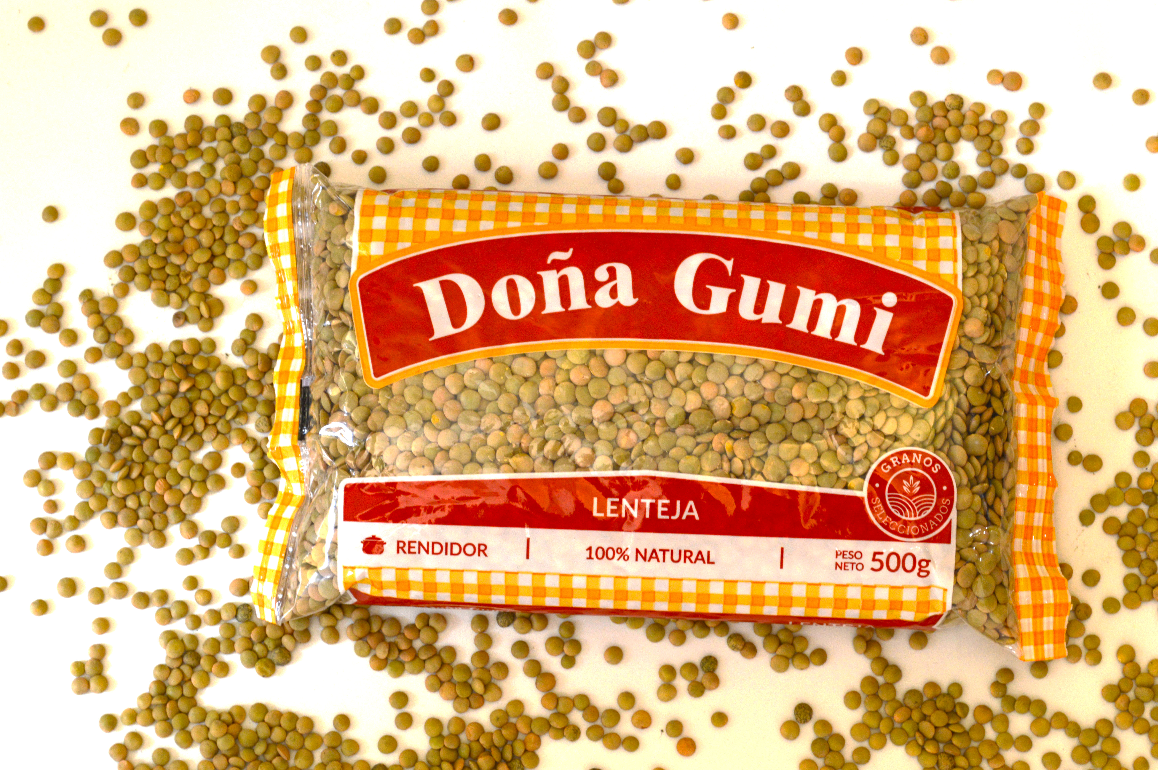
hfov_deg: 23.8
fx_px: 2748
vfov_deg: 15.9
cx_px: 587
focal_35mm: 86
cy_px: 377
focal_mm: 55
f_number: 8
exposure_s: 1/80
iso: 500
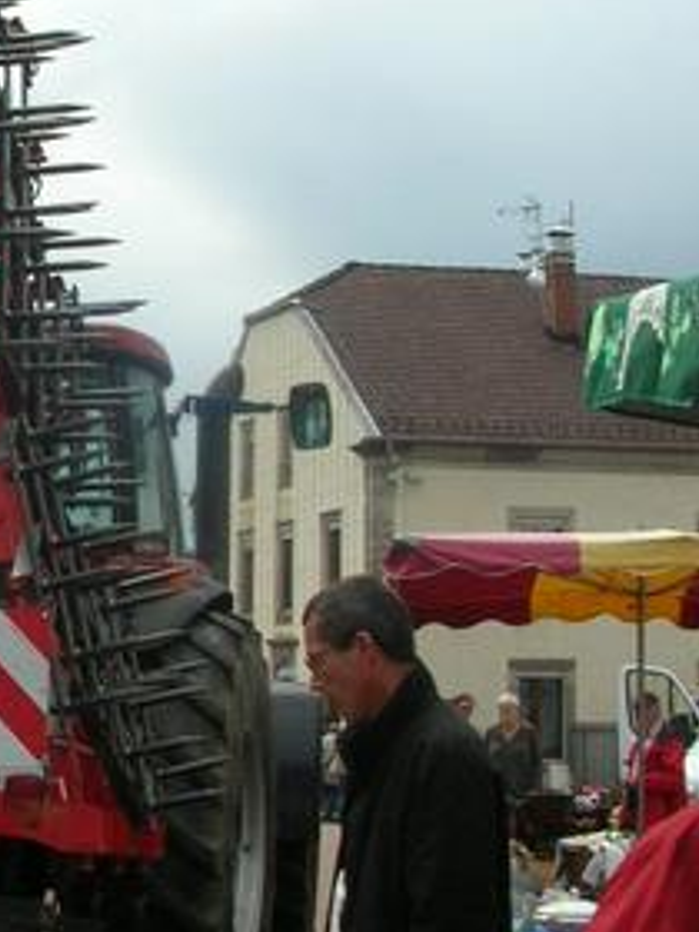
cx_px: -43
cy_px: 466
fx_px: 2154
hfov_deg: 17.9
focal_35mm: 80
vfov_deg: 24.4
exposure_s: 1/155
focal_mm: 5.8
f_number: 5.6
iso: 50
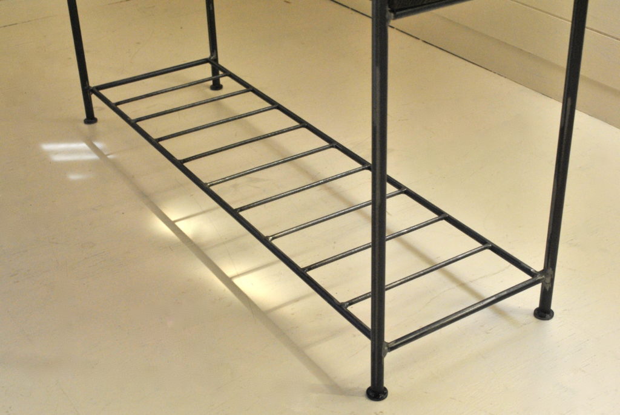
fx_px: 828
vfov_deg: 28.2
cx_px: 310
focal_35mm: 48
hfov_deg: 41.1
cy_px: 208
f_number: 8
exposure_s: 1/250
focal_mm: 32
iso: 800
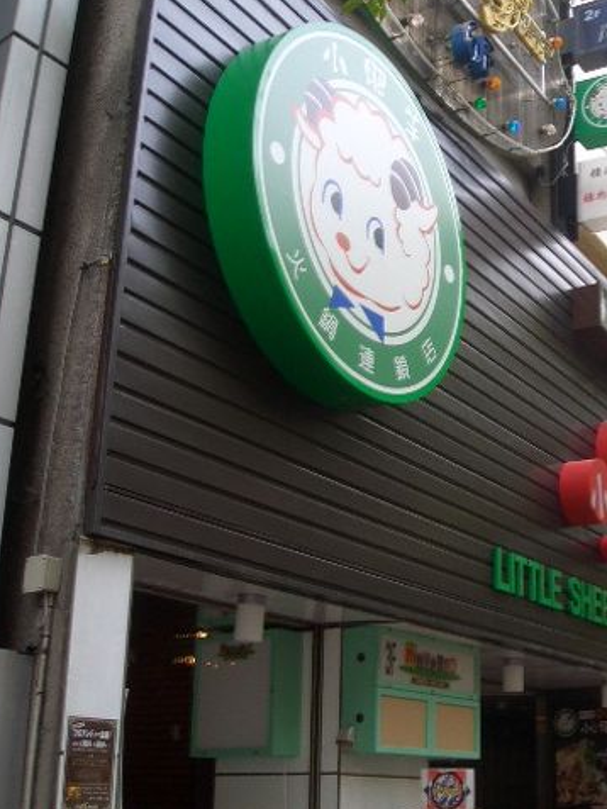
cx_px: 536
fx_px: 1145
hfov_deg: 28.6
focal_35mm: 49
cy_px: 401
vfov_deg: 38.9
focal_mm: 4.8
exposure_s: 1/125
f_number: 4
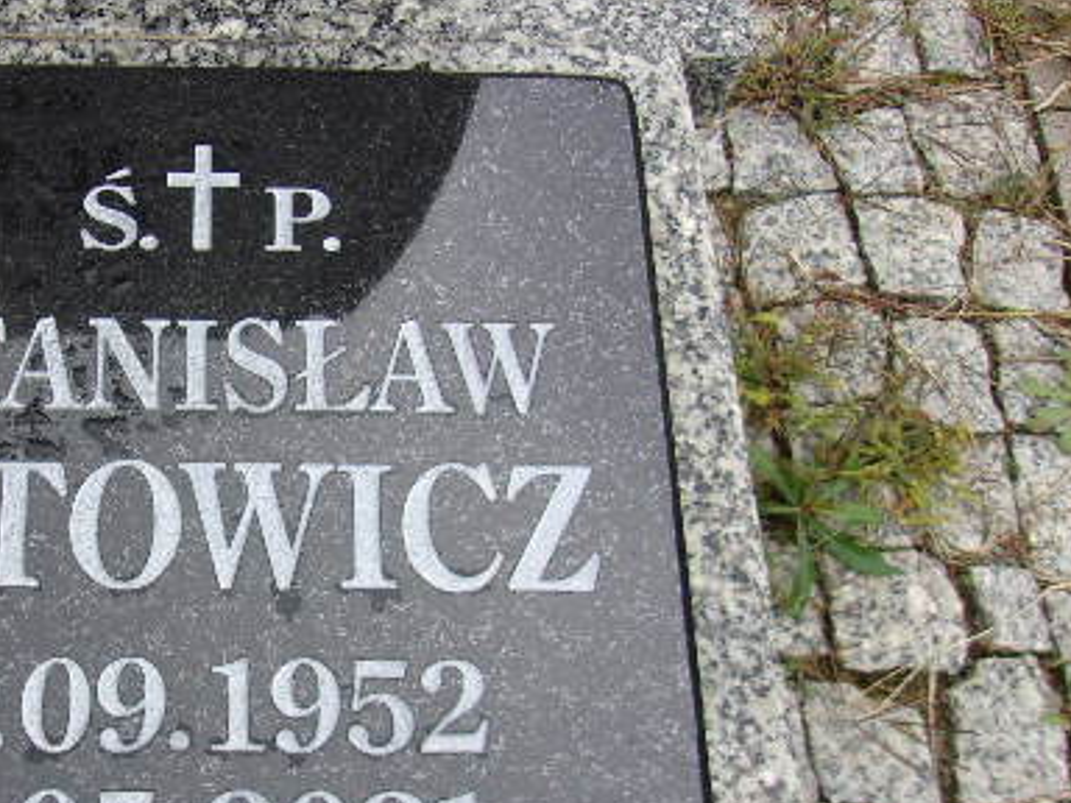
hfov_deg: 40.6
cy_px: 441
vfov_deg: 32.2
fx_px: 1392
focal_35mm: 45
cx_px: 234
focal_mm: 4.9
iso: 80
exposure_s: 1/300
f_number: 3
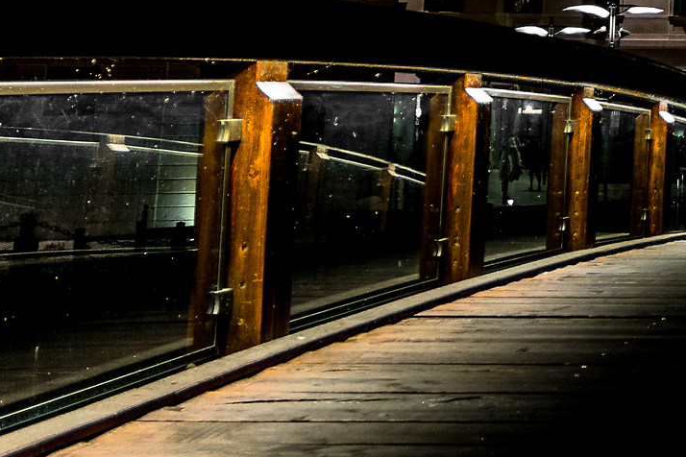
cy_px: -173
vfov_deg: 15.1
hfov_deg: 20.7
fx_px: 1633
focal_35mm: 86
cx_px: 993
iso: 800
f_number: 2.8
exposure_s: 1/30
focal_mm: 17
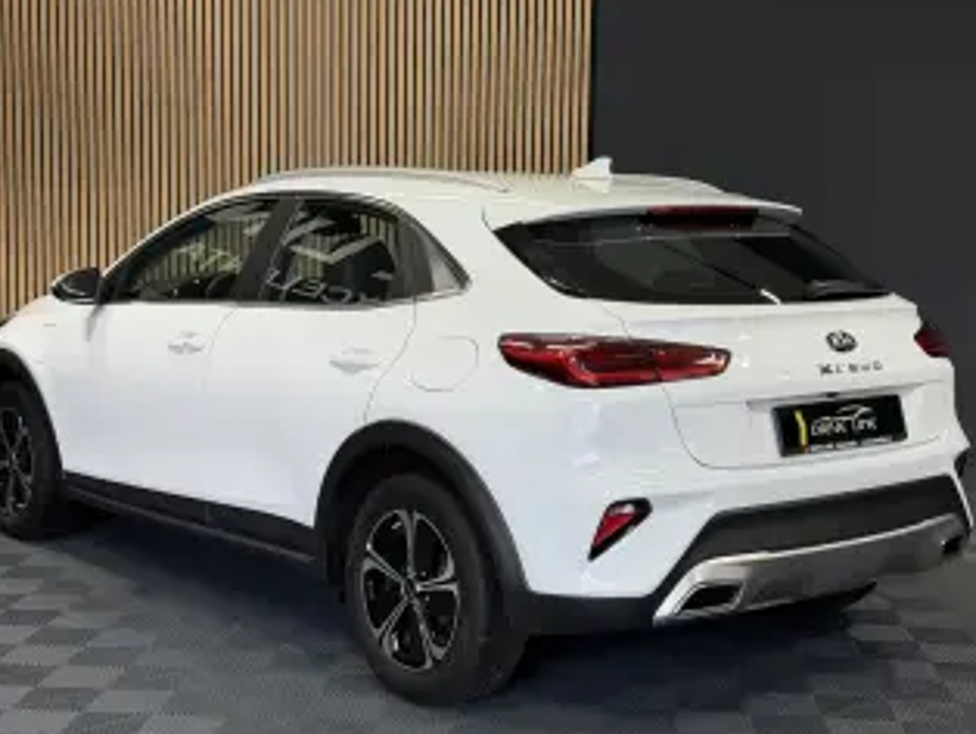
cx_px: 491
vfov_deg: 26.6
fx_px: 1552
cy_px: 351
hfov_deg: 34.9
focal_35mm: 55
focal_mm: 6.76
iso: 50
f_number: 1.78
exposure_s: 1/100
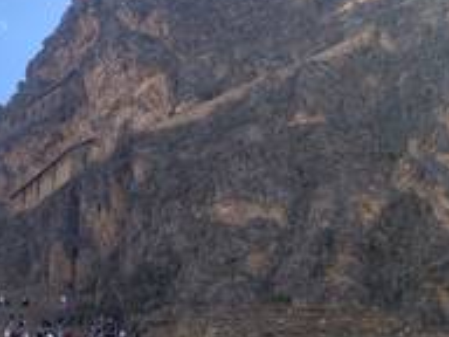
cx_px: -87
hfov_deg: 26.6
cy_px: 311
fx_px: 843
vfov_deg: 22.0
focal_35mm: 65
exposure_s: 1/835
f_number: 1.8
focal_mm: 4.25
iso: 25
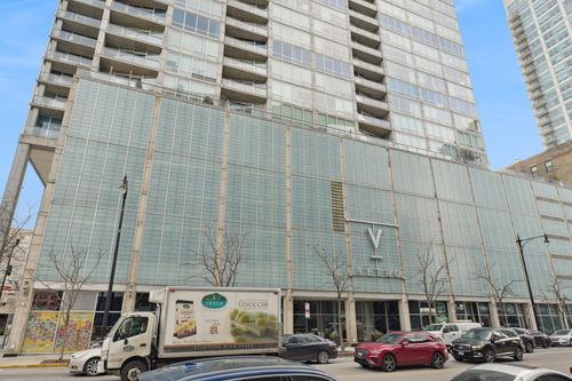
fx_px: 311
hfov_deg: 85.1
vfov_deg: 62.9
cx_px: 286
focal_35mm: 20
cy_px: 190
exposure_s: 1/200
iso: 400
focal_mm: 19.6
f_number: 8
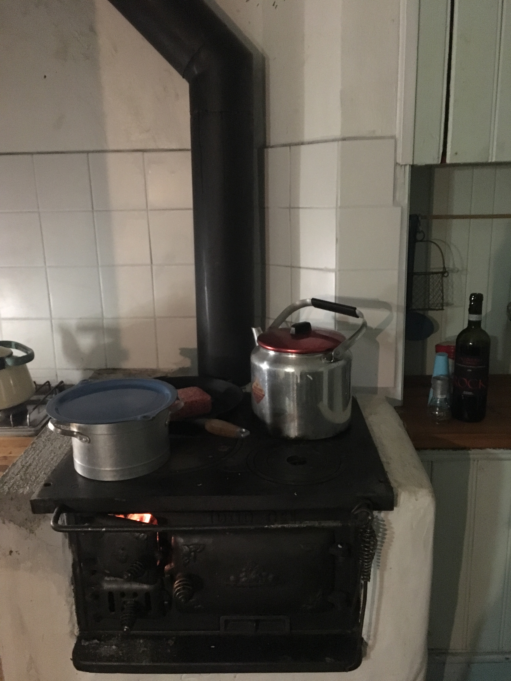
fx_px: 571
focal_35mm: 29
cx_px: 256
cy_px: 340
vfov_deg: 61.7
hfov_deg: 48.2
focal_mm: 4.15
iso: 800
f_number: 2.2
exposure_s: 1/17
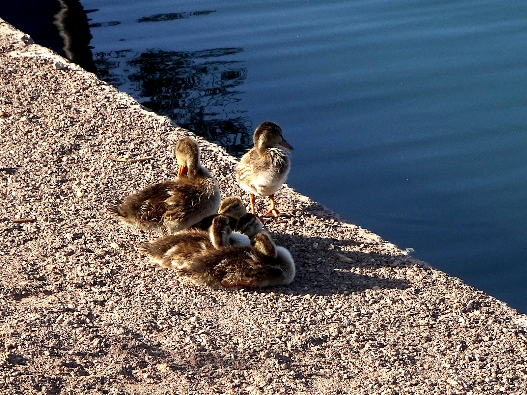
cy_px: 198
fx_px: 2177
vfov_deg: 10.4
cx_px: 264
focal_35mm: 143
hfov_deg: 13.8
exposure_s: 1/200
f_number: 6.3
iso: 100
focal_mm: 24.36
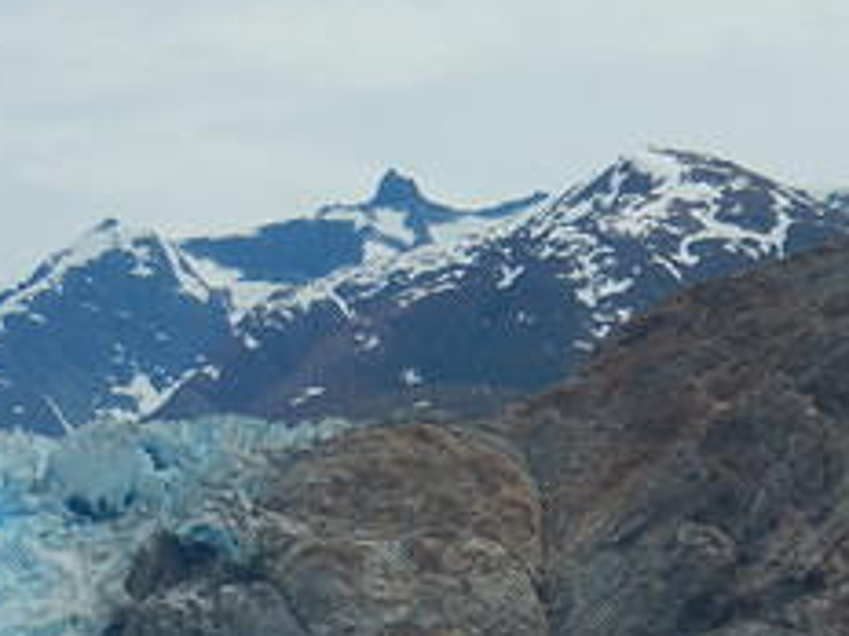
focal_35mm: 201
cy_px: 687
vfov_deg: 7.3
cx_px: 355
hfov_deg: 9.8
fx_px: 4930
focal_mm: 13.1
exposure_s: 1/400
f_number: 9.8
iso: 125
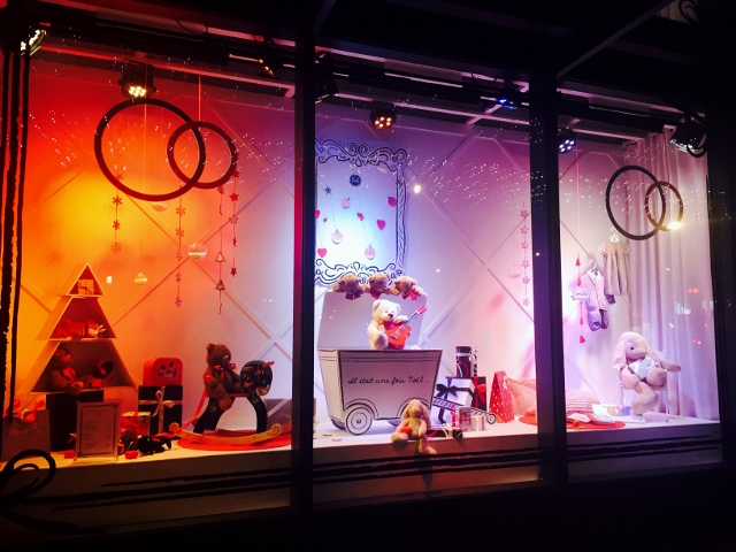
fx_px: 617
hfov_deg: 61.7
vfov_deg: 48.2
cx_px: 368
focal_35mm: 29
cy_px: 276
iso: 64
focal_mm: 4.15
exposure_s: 1/30
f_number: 2.2
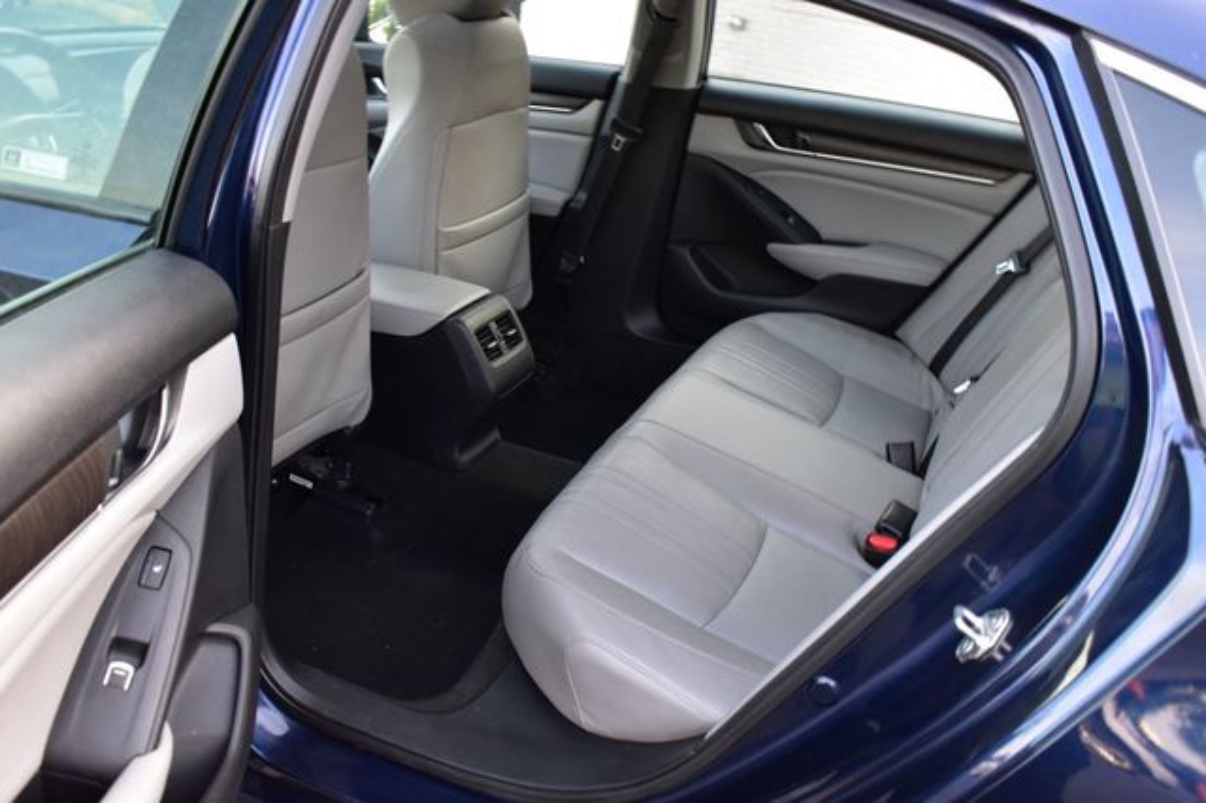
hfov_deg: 57.2
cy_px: 402
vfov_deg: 39.9
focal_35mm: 33
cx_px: 603
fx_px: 1105
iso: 400
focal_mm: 22
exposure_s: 1/20
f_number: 6.3
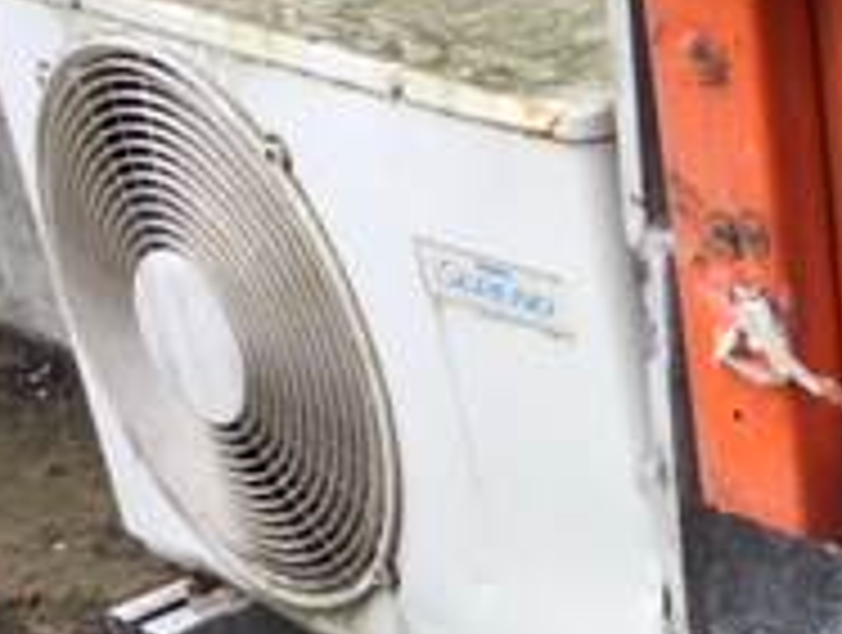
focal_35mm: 99
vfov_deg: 15.0
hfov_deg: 17.5
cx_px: 1310
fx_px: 2413
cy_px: 441
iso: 32
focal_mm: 4.15
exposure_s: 1/225
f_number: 2.2
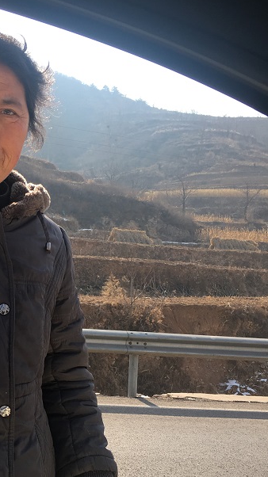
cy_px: 271
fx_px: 620
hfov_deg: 23.3
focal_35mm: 49
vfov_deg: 42.0
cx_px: -6
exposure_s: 1/530
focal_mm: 4.15
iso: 25
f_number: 2.2
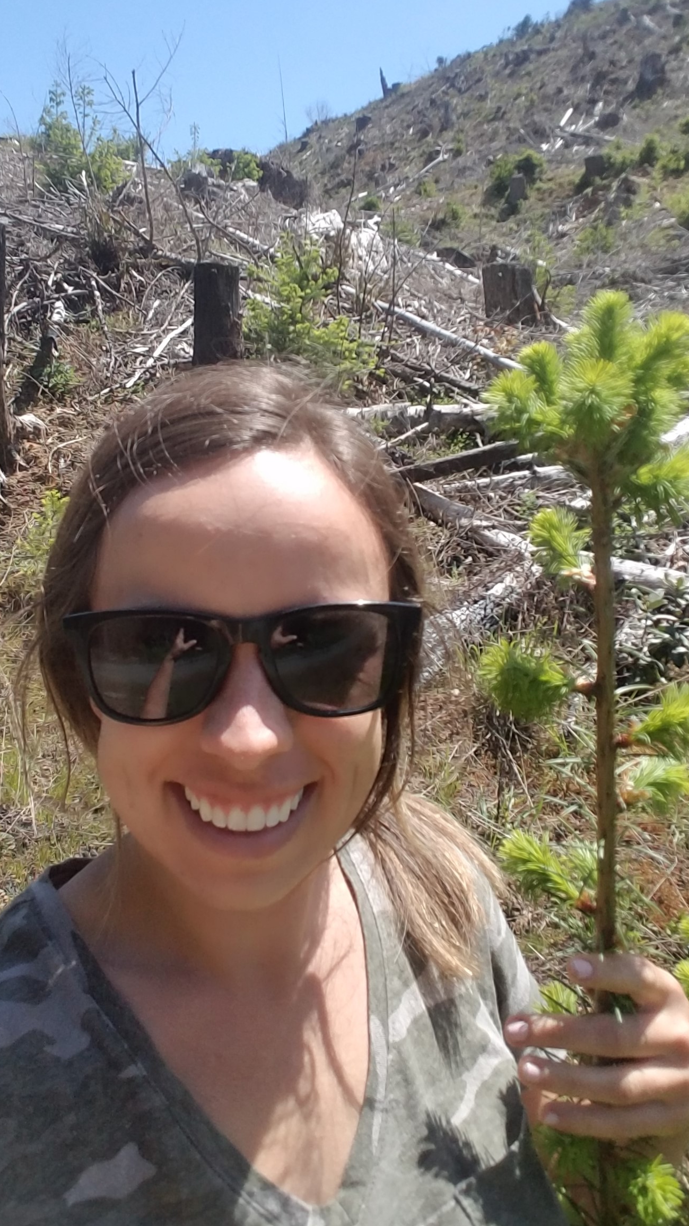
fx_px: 747
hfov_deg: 49.1
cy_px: 611
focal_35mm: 23
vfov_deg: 78.7
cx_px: 261
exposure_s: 1/1224
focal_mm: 2.1
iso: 50
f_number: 1.7
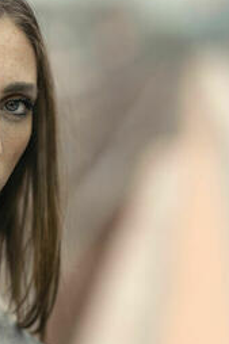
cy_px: 321
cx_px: 26
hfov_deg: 6.8
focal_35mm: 201
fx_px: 1920
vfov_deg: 10.2
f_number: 1.8
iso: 100
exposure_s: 1/200
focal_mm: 85
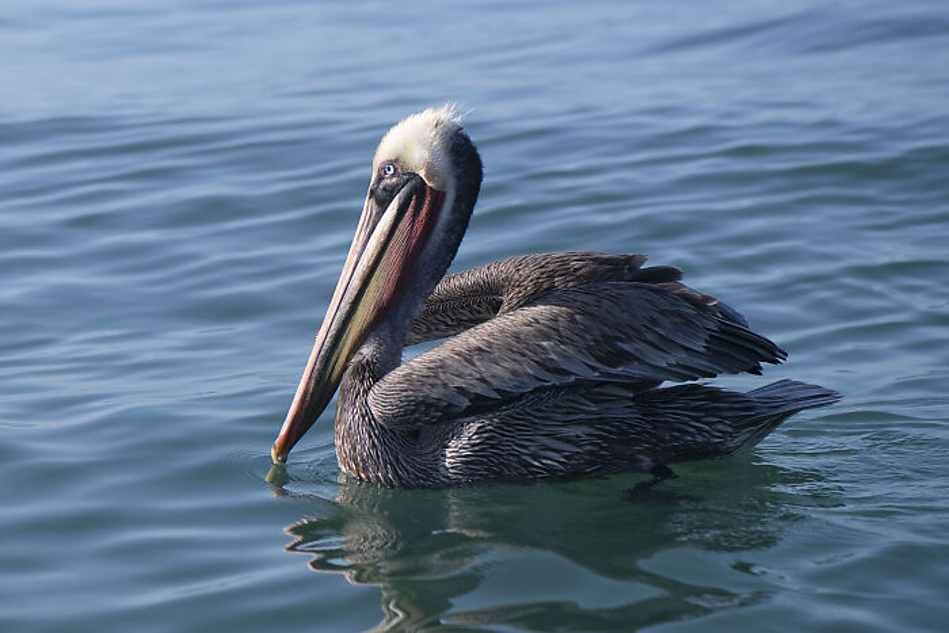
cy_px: 316
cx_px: 474
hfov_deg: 19.5
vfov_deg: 13.0
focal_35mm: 105
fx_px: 2768
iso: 100
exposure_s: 1/800
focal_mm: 105
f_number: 4.5
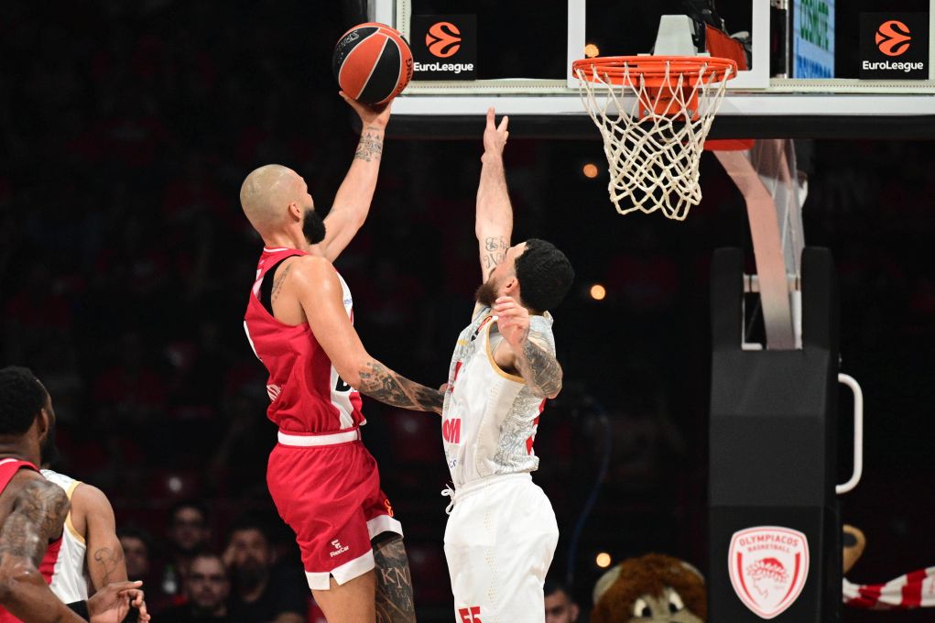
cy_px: 312
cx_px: 468
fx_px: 5192
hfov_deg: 10.3
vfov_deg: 6.9
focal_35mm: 200
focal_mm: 200
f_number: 2.8
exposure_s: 1/1000
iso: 1600
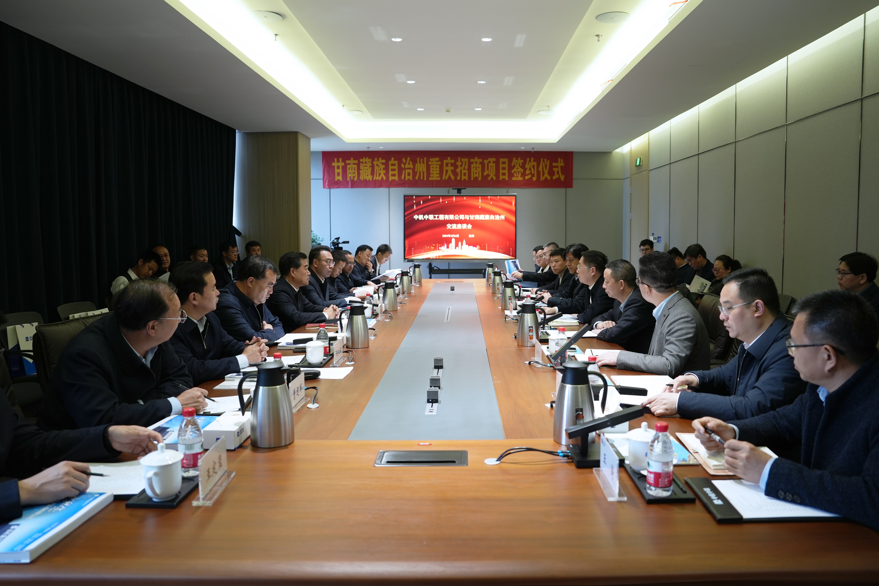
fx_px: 586
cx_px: 440
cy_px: 293
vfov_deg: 53.1
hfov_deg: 73.7
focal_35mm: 24
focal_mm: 24
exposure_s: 1/25
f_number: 3.2
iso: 250
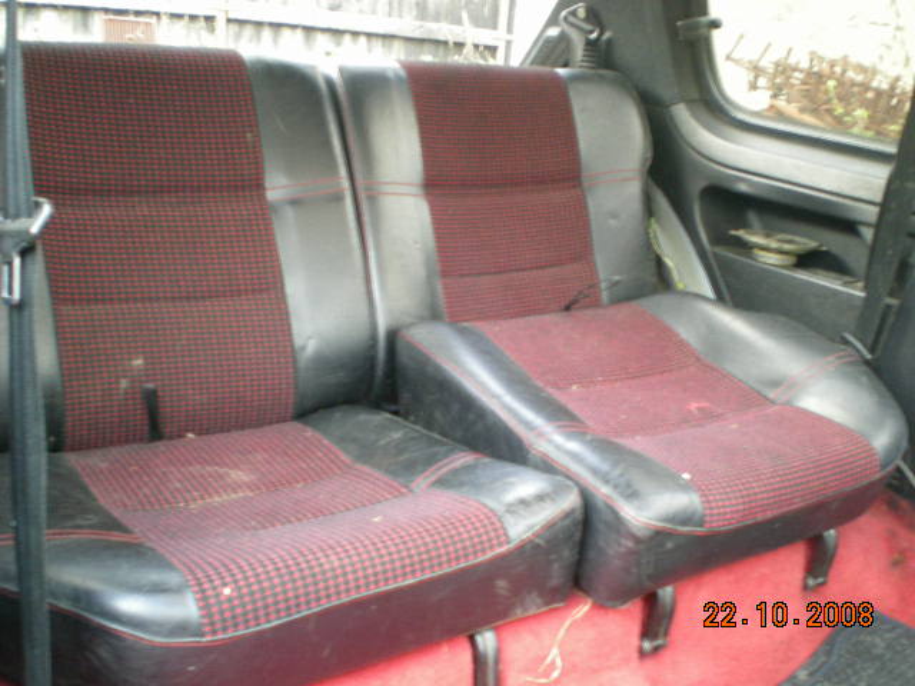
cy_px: 343
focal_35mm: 38
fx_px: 1004
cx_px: 458
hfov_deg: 49.0
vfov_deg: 37.7
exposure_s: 1/11.5
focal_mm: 6.3
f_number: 3.1
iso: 200
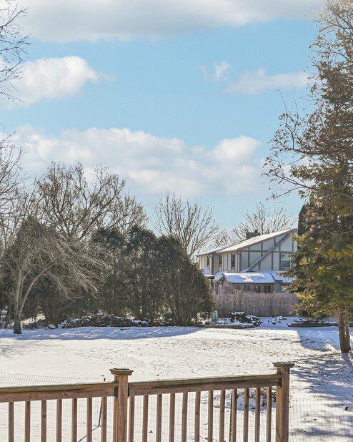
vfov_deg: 33.4
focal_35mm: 56
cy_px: 281
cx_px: 91
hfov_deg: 26.8
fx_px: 732
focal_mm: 18
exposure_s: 1/640
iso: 100
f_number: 8
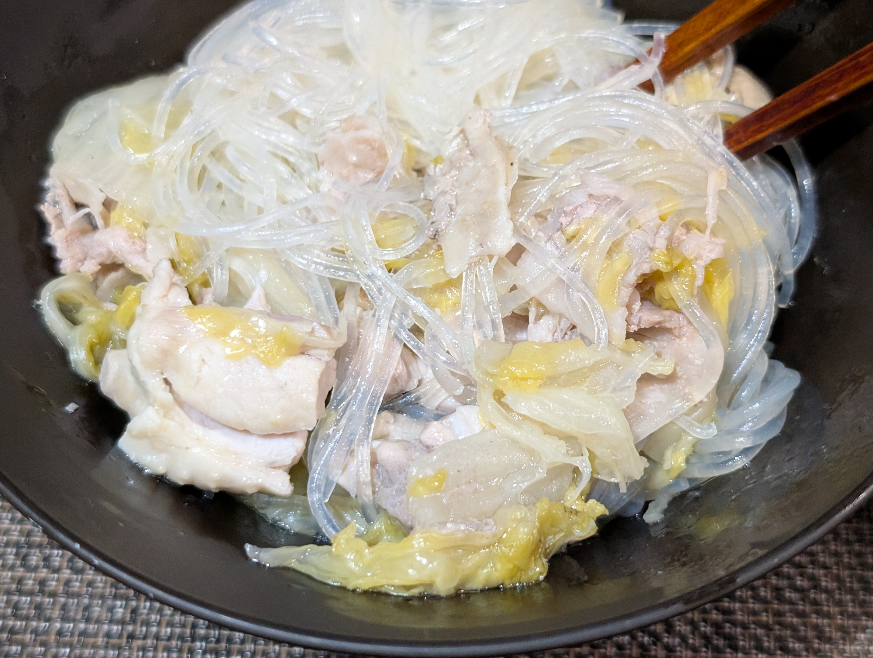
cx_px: 436
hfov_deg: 38.9
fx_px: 1238
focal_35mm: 49
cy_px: 329
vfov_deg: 29.7
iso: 685
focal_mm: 6.9
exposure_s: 1/45.3
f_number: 1.68
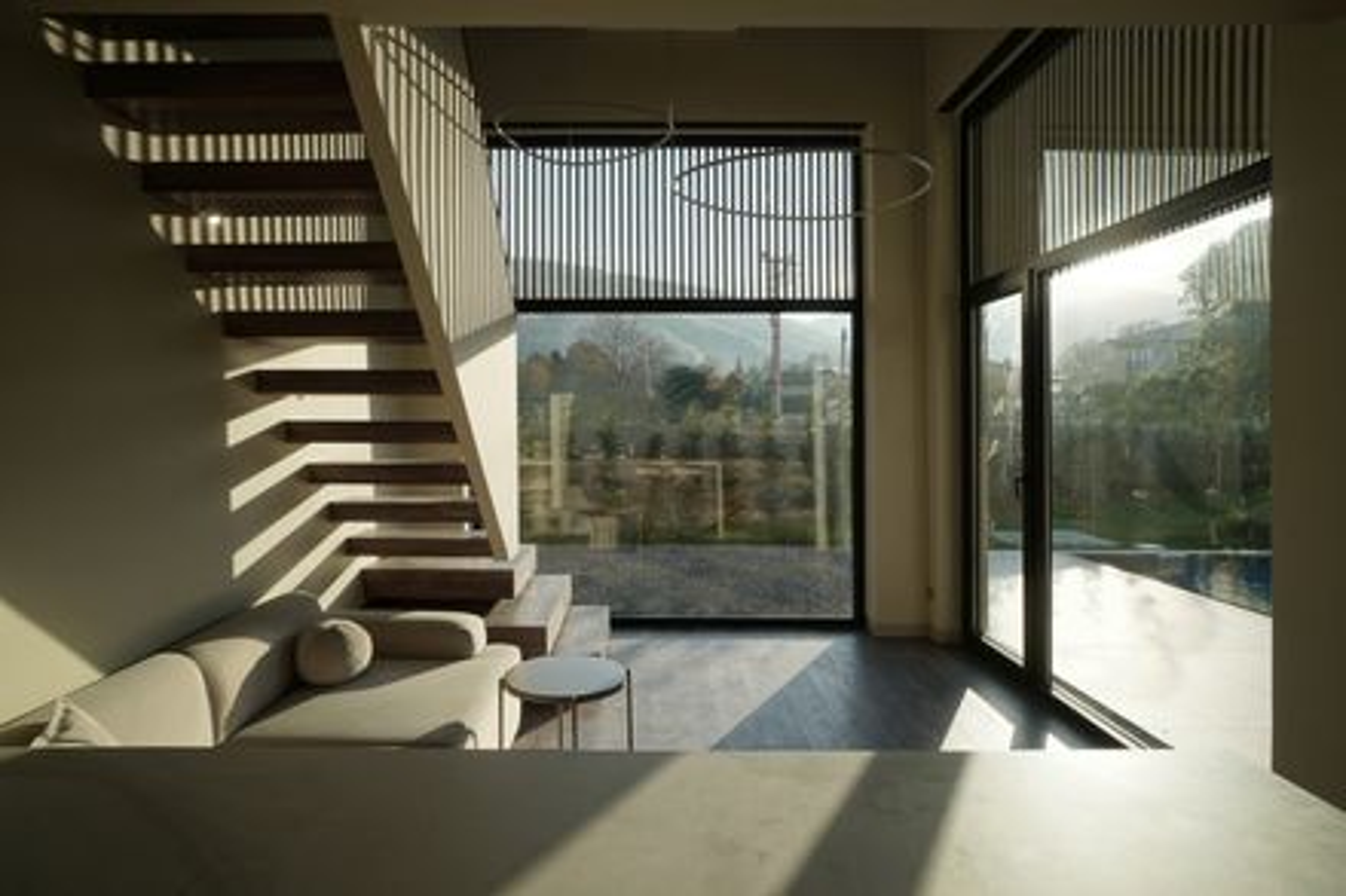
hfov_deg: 90.0
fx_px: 673
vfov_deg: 67.3
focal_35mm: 18
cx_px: 673
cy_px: 448
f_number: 8
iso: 125
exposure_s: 1/100
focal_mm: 12
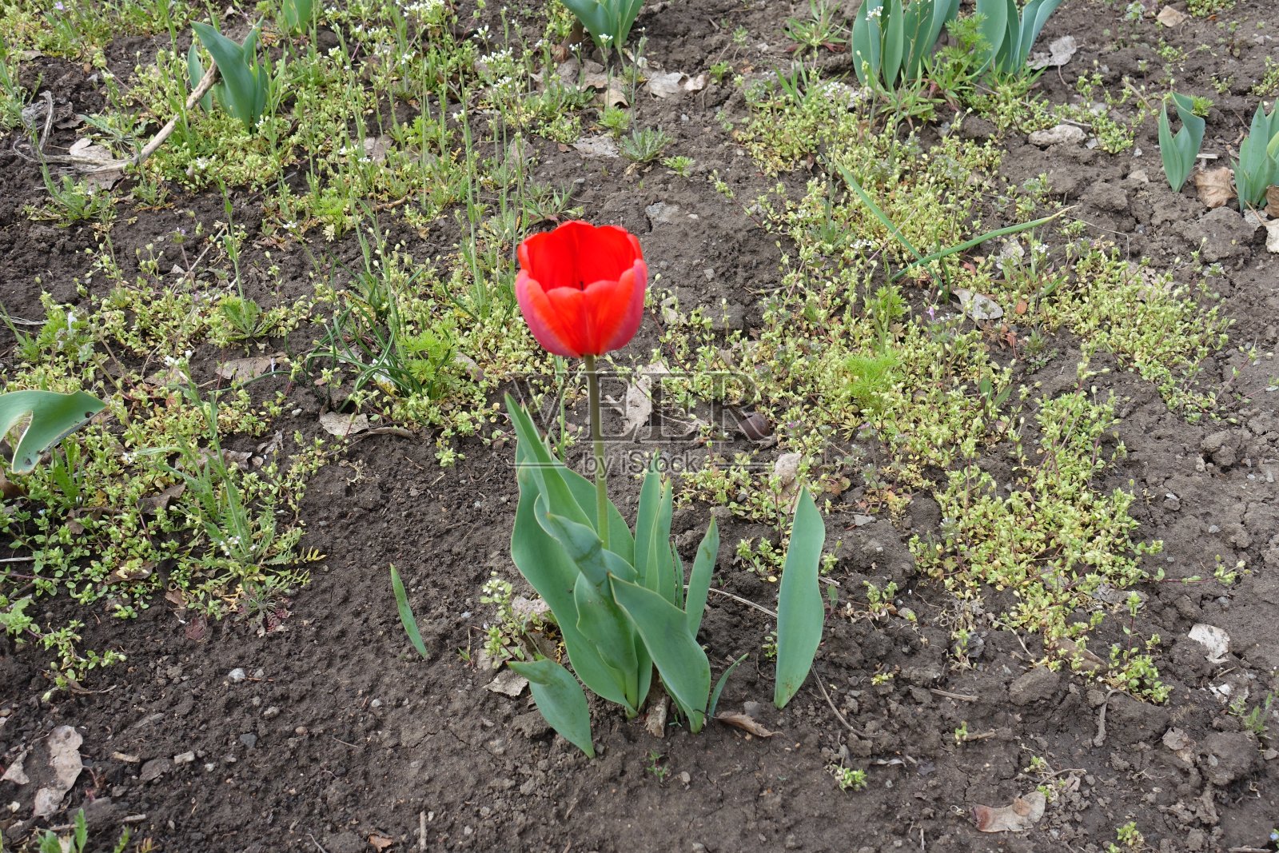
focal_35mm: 39
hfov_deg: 49.5
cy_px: 426
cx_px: 640
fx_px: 1386
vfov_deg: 34.2
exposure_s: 1/160
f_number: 5.6
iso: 125
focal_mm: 14.3
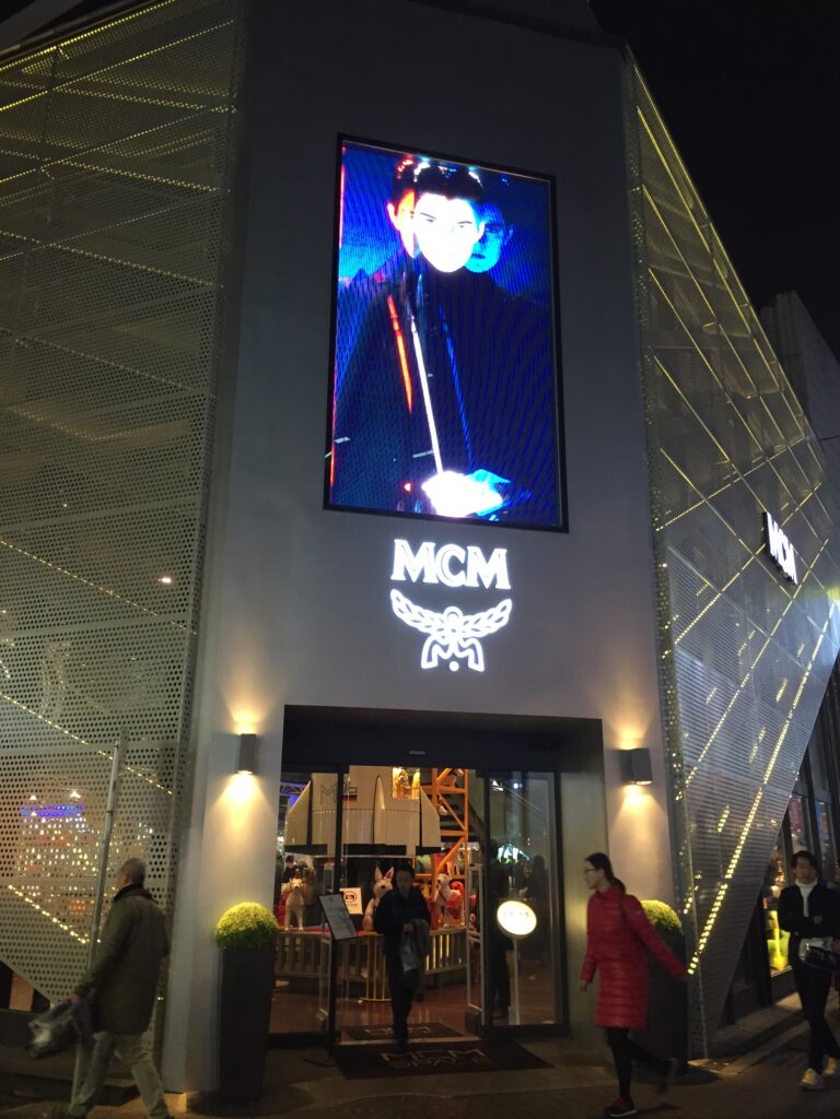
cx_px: 420
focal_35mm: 29
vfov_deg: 61.7
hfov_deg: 48.2
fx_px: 938
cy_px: 560
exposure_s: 1/30
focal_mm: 4.15
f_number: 2.2
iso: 125
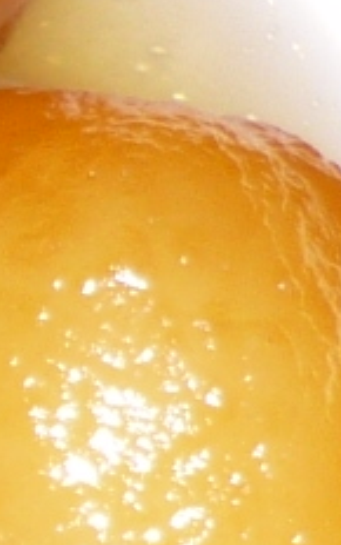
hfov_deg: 3.9
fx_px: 4595
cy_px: 911
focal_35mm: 309
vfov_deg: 6.7
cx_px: -1138
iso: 100
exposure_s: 1/30
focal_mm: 5.5
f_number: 2.8
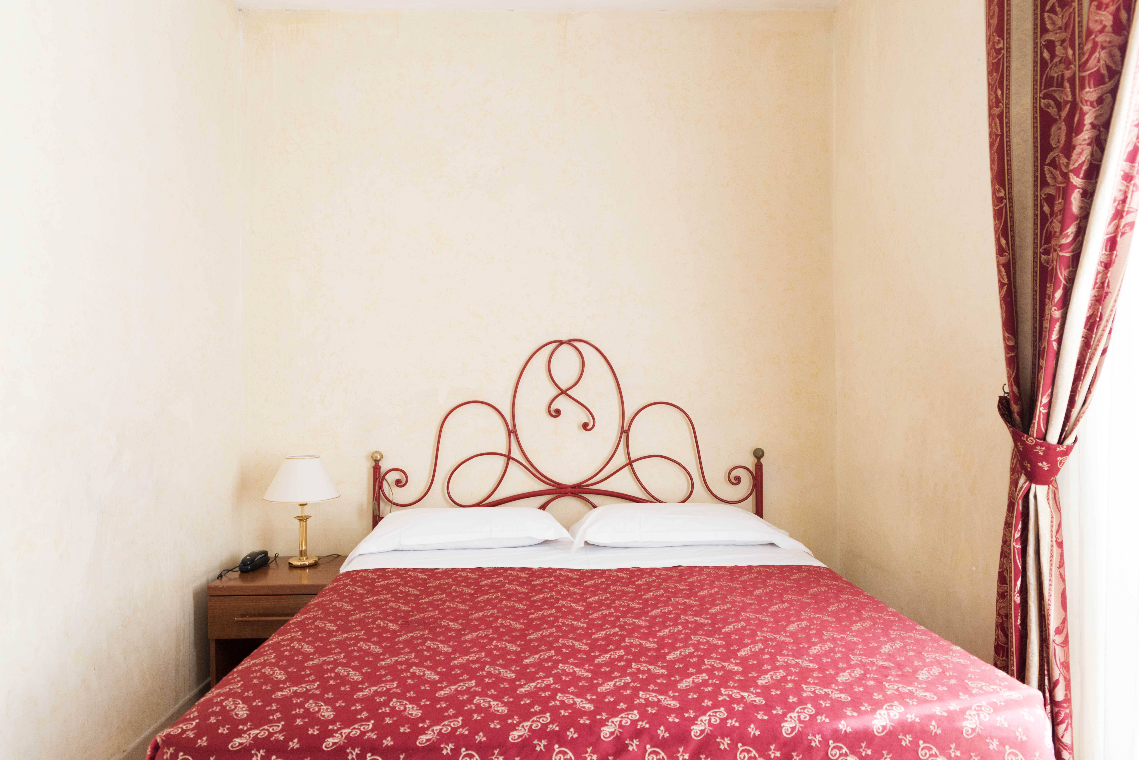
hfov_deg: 73.7
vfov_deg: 53.2
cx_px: 570
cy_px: 380
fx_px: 760
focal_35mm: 24
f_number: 5.6
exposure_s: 1/60
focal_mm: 24
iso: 560
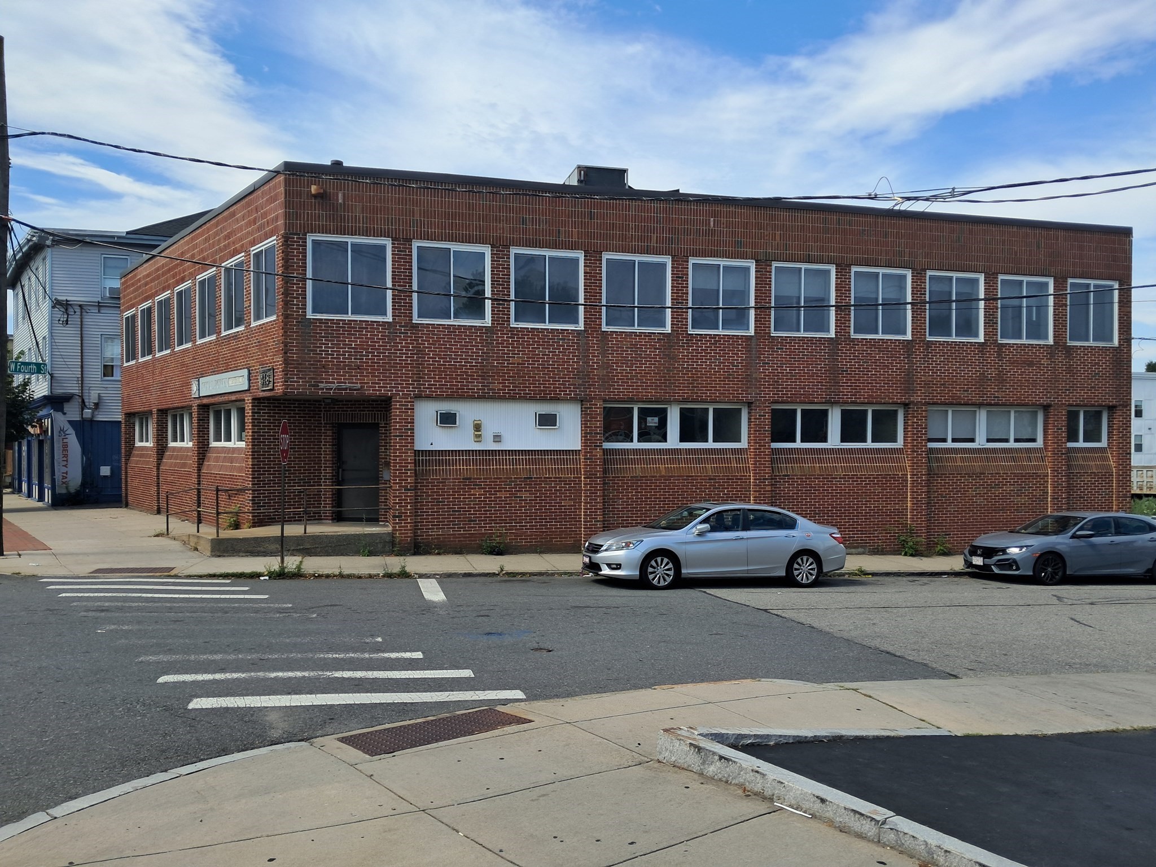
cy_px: 434
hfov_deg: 65.3
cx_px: 578
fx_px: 902
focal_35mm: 27
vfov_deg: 51.4
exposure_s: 1/578
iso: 50
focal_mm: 4
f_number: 1.8
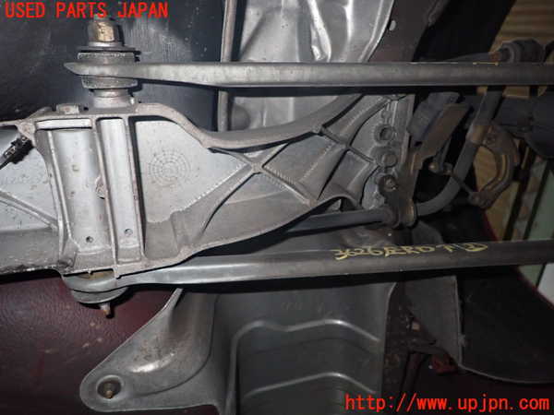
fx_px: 400
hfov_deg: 69.4
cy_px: 208
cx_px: 277
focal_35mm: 25
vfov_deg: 54.9
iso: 500
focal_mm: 4.5
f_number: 5.6
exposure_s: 1/30
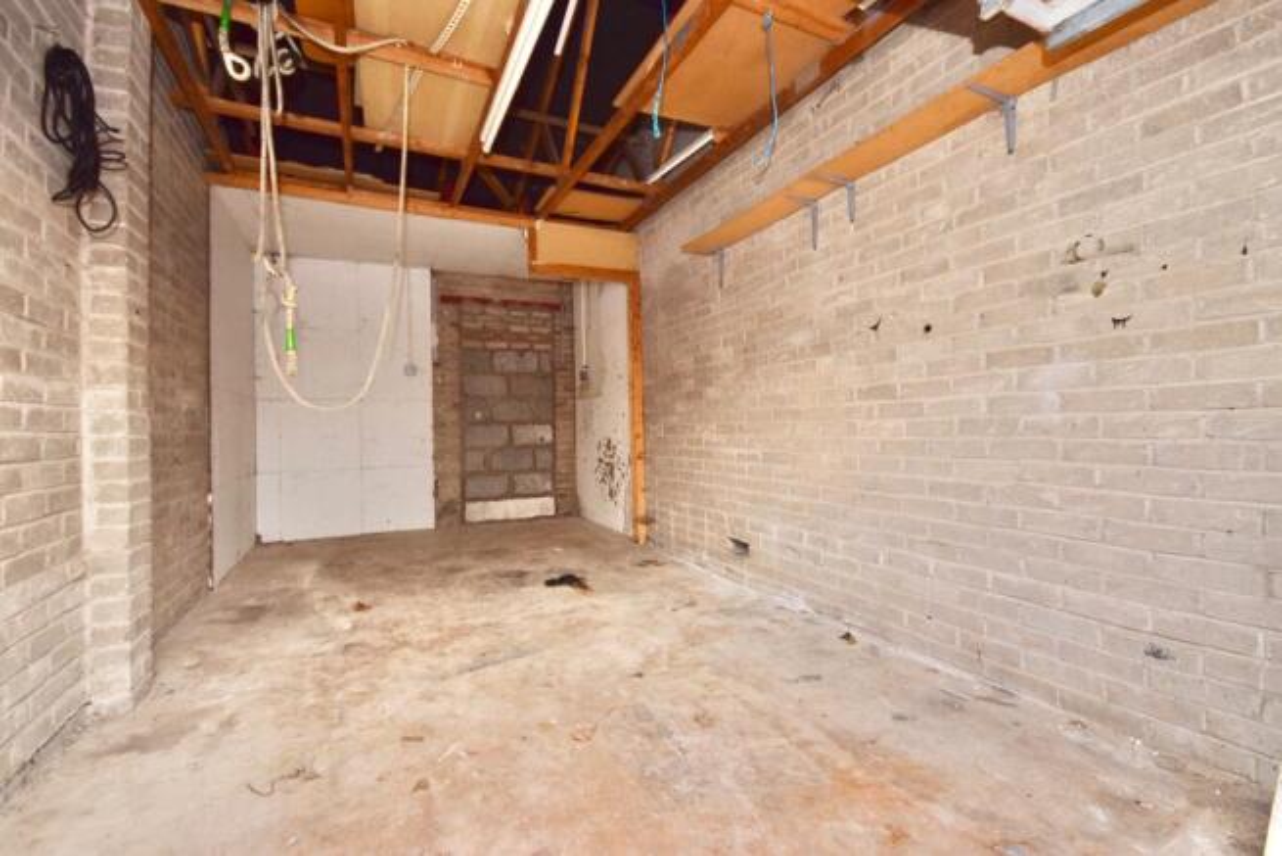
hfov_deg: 100.4
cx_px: 641
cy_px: 428
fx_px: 534
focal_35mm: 15
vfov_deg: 77.4
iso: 800
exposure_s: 1/40
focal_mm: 10
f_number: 5
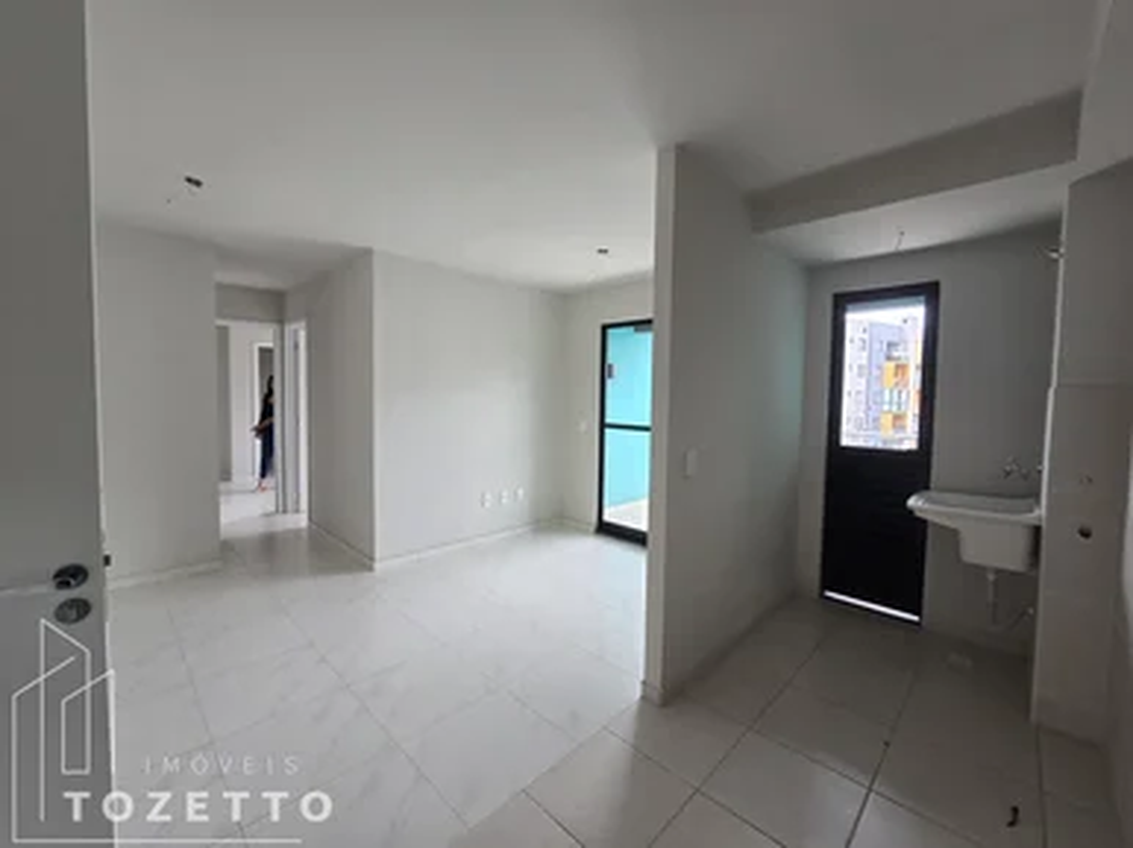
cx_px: 566
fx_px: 425
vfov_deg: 89.9
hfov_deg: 106.2
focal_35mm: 13
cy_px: 424
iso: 50
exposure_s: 1/120
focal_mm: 2.2
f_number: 2.2
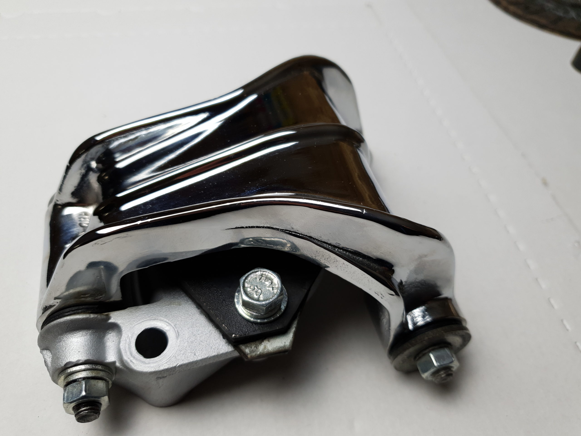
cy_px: 218
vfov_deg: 53.1
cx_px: 290
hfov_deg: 67.3
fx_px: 436
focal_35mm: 26
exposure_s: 1/100
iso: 50
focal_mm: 4.3
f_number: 1.5
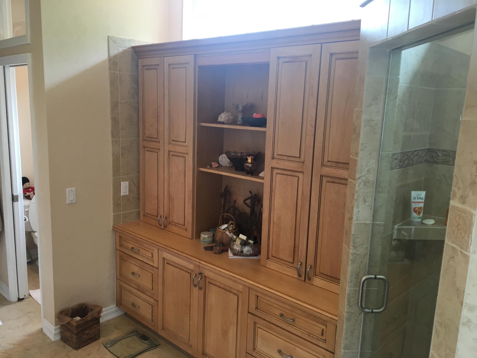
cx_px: 238
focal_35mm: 29
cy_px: 179
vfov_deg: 48.2
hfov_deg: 61.7
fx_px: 400
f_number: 2.2
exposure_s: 1/30
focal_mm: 4.15
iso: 80
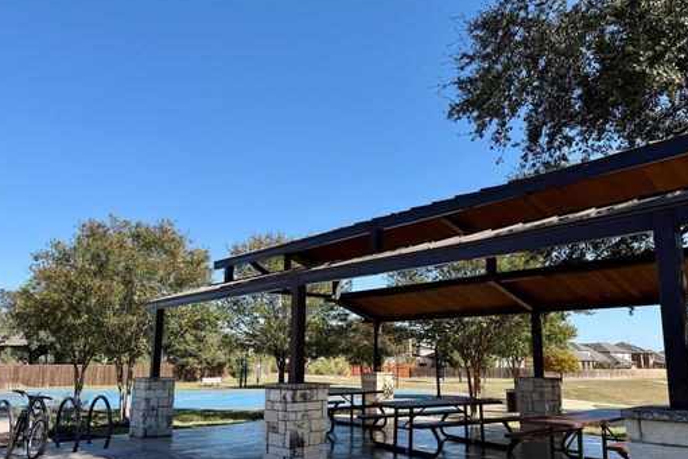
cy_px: 269
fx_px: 554
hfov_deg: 63.6
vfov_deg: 44.8
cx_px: 364
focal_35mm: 29
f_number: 1.78
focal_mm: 6.76
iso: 80
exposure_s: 1/3145
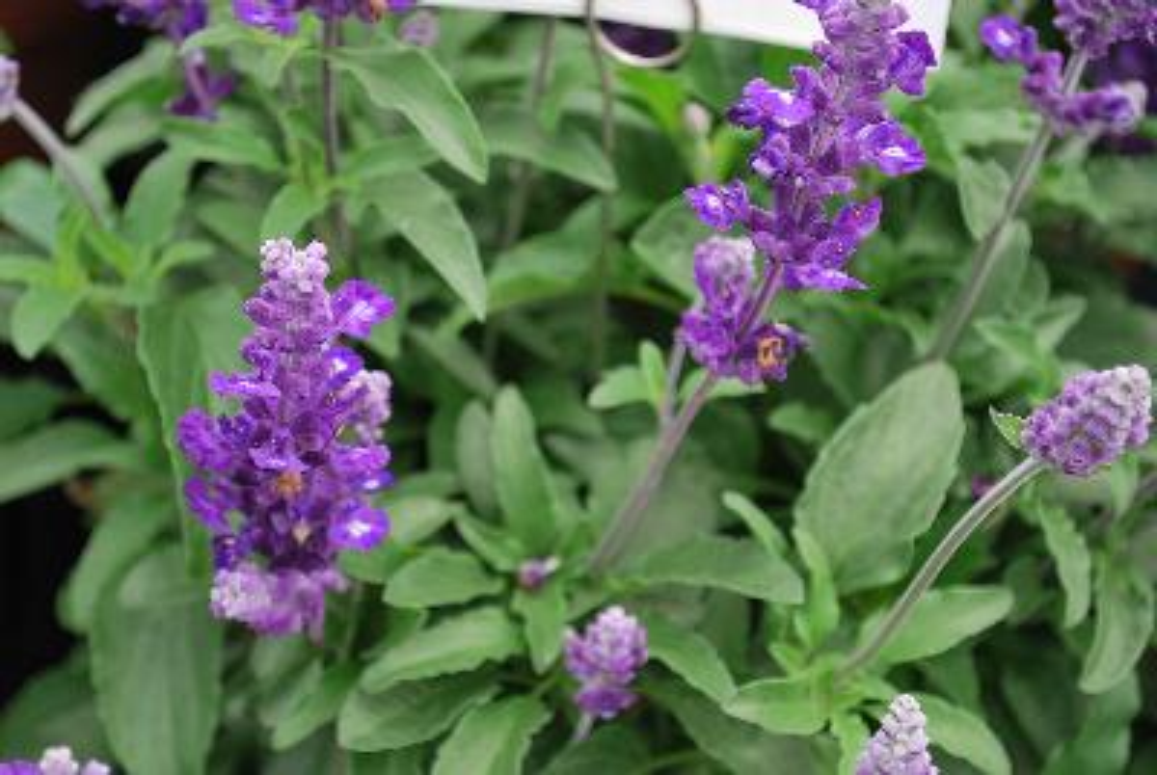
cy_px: 388
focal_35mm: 72
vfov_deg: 19.0
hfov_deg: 28.0
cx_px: 578
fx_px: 2317
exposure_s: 1/30
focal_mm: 48
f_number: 5.6
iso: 200
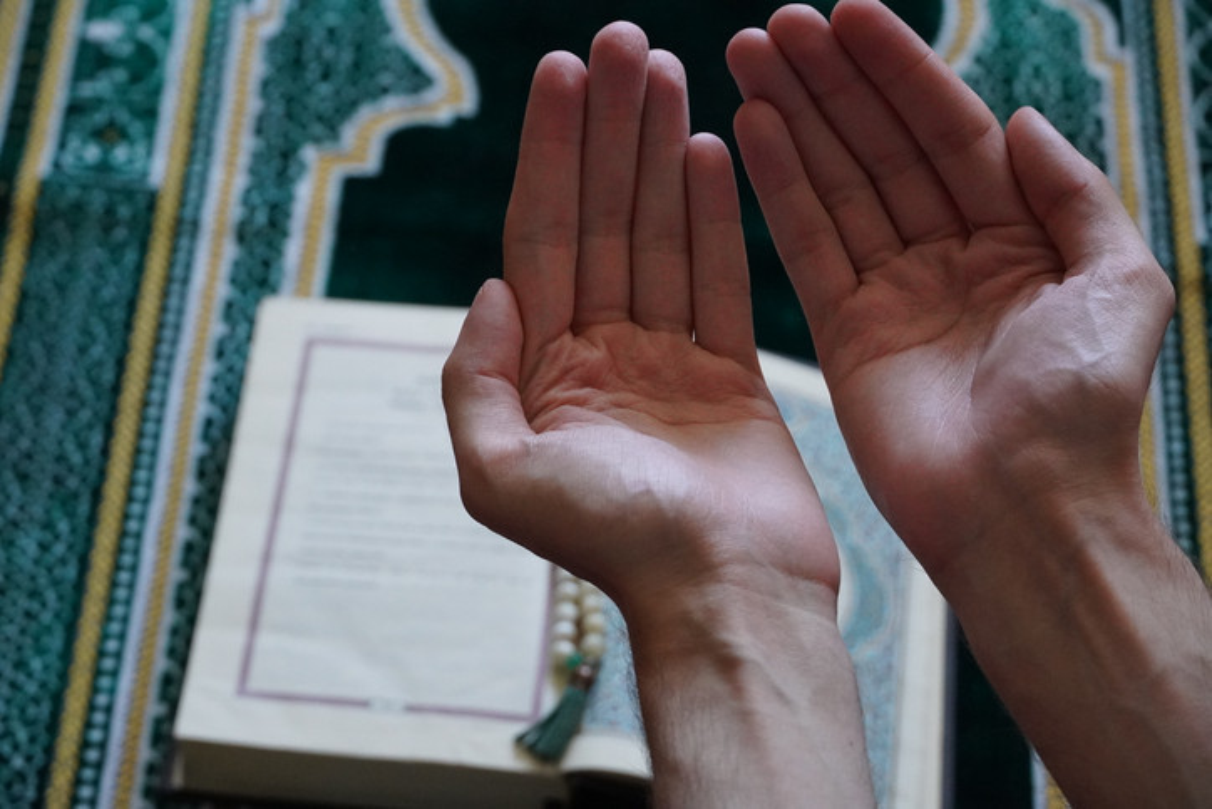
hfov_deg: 21.2
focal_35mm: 96
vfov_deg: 14.3
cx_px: 606
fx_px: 3232
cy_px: 404
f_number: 5.6
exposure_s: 1/160
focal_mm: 64
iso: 4000
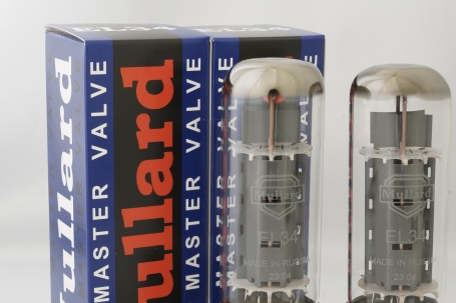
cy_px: 207
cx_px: 247
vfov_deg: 16.4
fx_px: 1051
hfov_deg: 24.5
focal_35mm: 83
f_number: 20
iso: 800
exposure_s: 1/1.25
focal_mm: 59
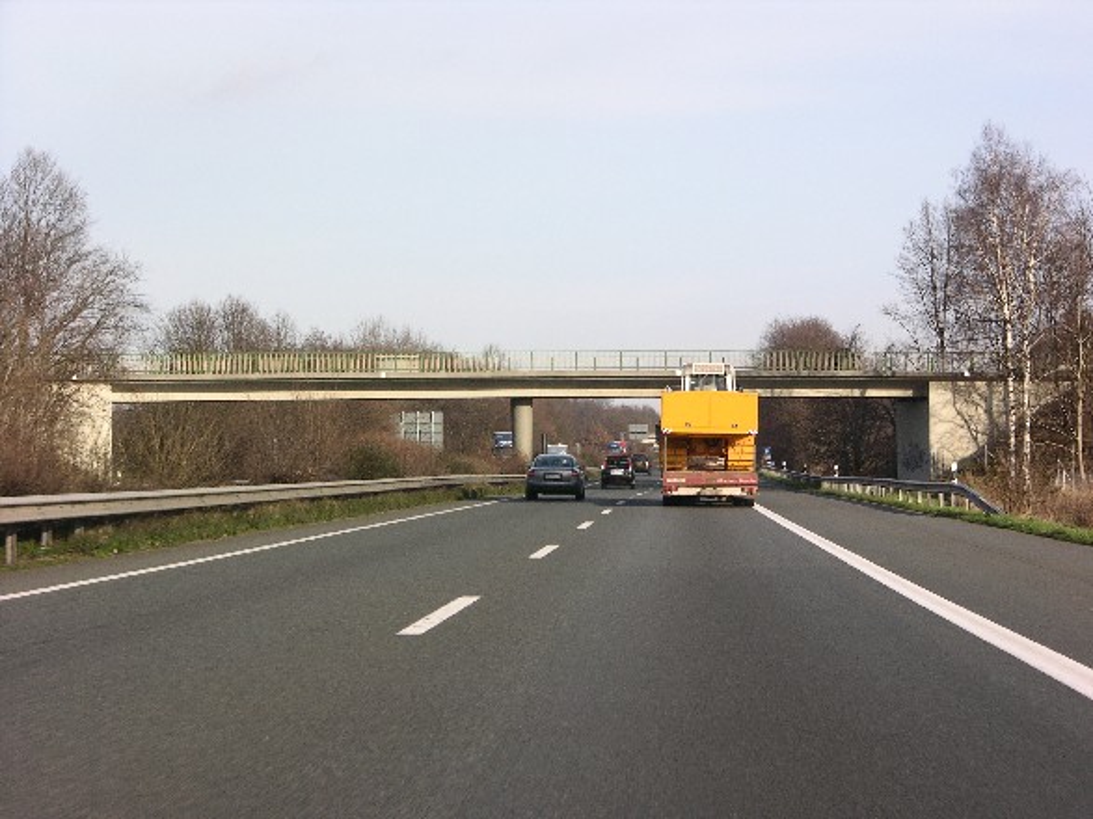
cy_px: 410
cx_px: 546
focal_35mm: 110
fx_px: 3473
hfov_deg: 17.9
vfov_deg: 13.5
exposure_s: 1/177
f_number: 5.2
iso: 50
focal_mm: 27.3
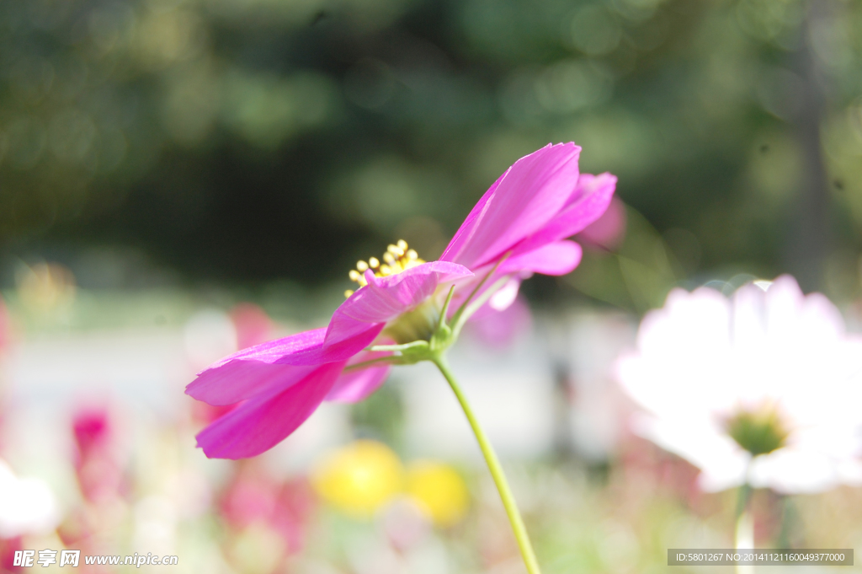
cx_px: 431
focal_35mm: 69
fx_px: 1651
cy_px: 287
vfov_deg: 19.7
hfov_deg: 29.3
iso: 200
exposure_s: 1/160
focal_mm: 46
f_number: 6.3
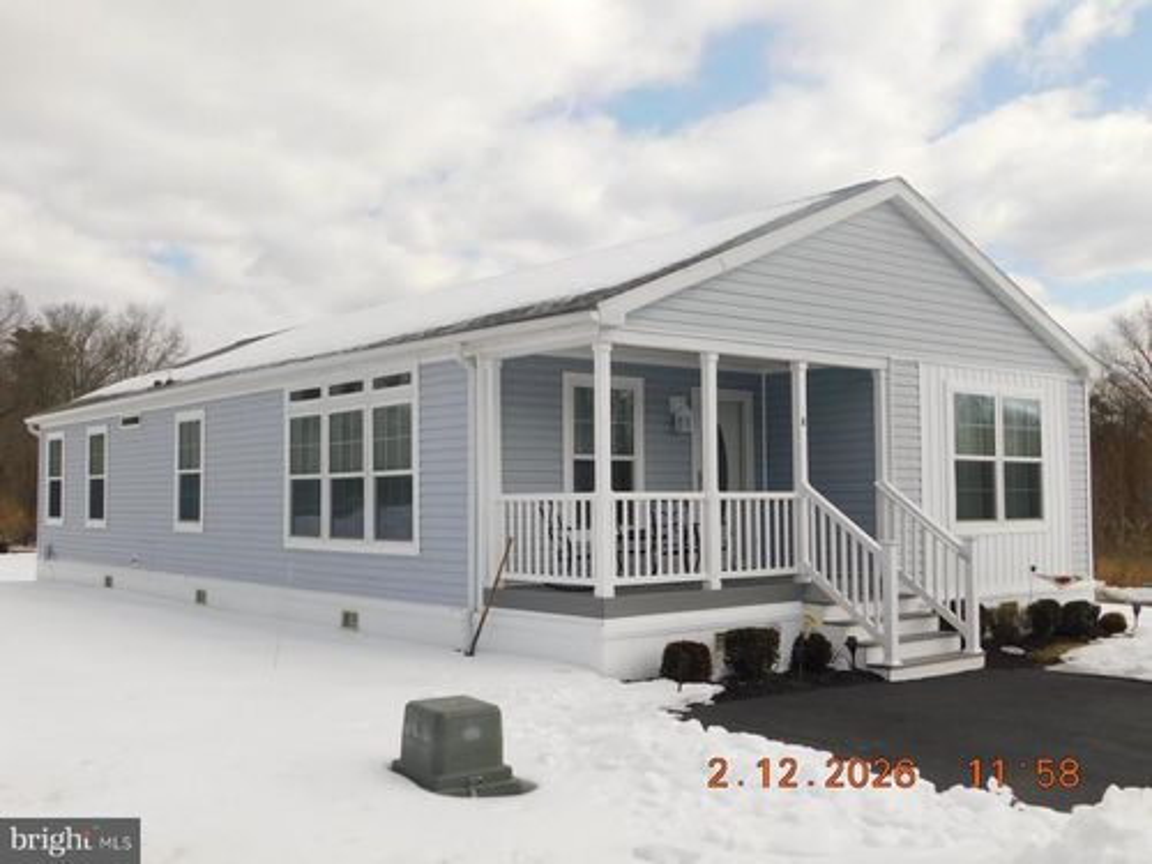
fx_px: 1198
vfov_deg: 39.7
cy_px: 432
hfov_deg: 51.4
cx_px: 576
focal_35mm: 36
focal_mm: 6.3
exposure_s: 1/400
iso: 125
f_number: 7
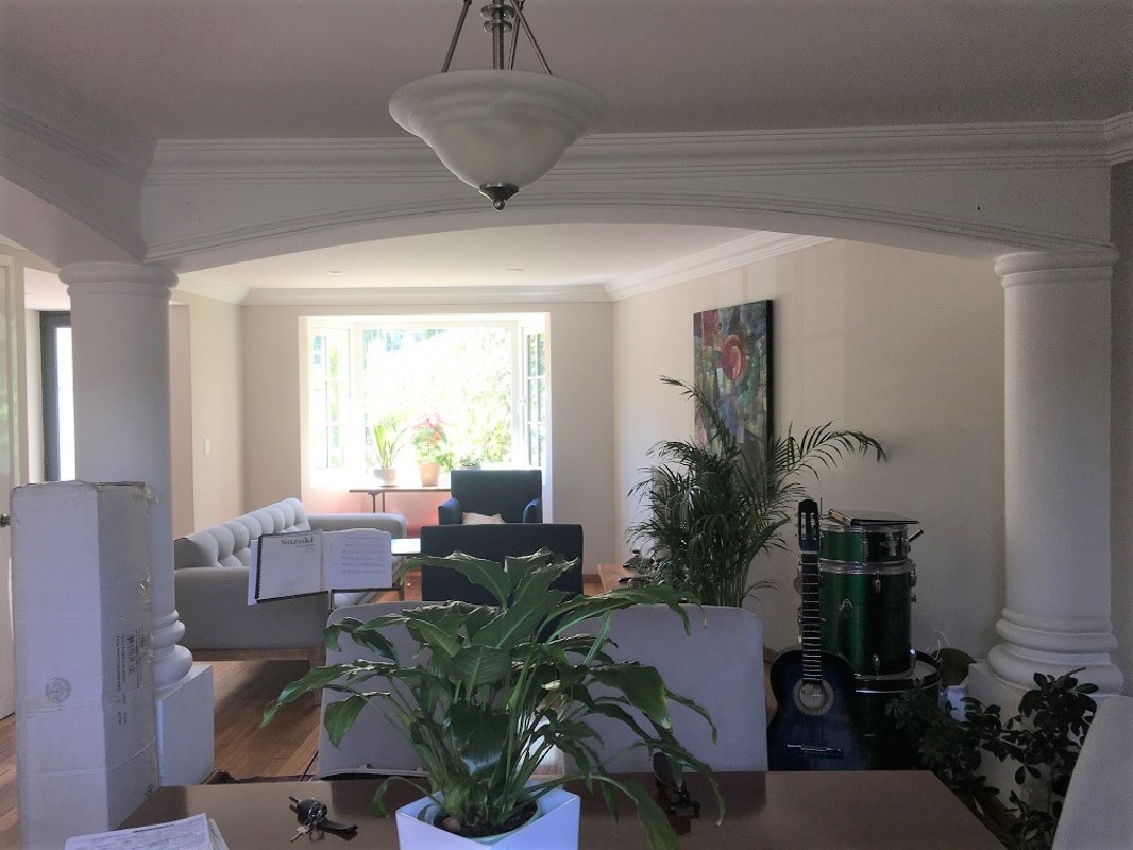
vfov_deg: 48.2
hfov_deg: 61.6
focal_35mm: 29
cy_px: 425
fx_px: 949
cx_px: 566
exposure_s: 1/31
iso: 25
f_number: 2.2
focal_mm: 4.15
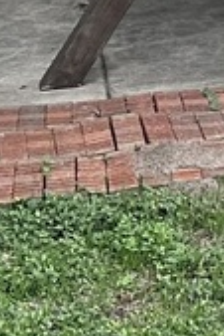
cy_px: -445
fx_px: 1984
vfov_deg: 8.8
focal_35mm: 213
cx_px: 607
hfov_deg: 6.1
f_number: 1.78
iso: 160
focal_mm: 6.86
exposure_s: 1/121
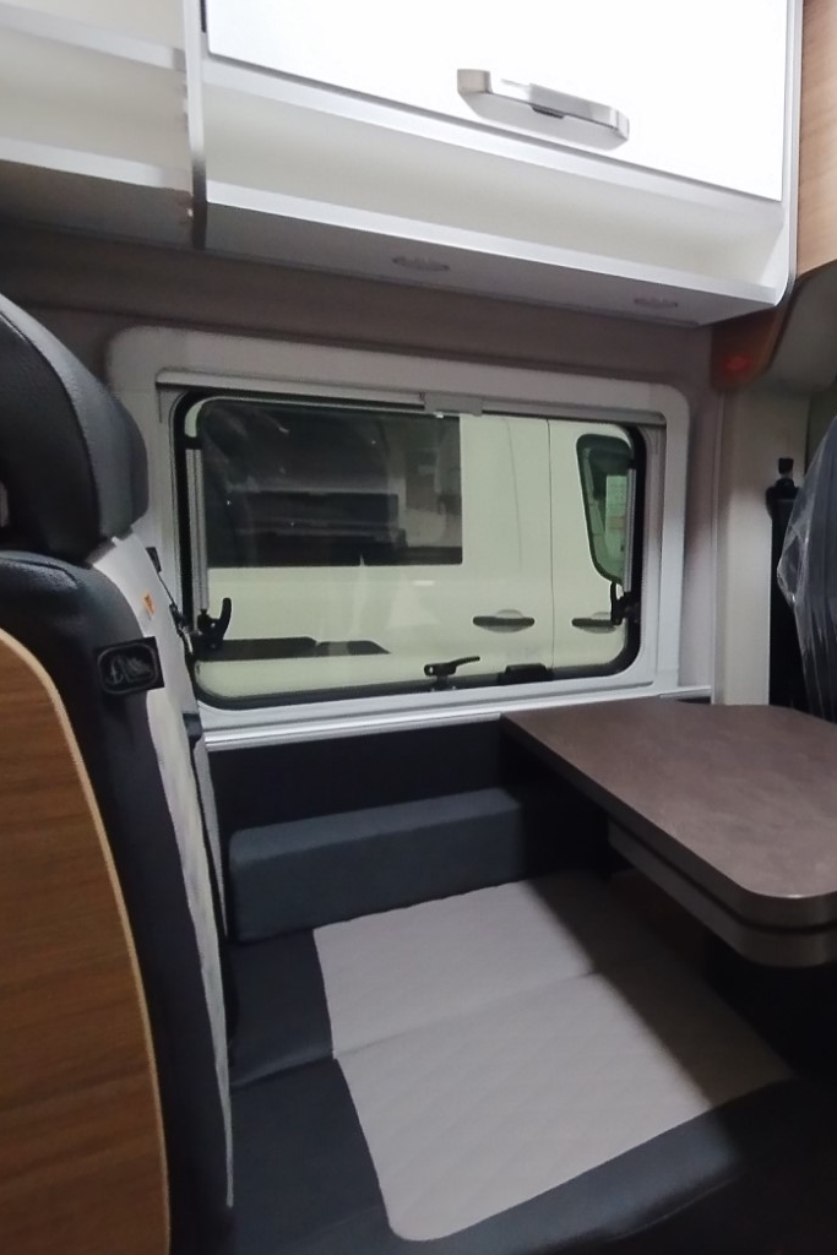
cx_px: 911
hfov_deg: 40.5
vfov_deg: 69.3
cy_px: 577
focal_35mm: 26
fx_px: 906
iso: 230
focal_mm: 1.65
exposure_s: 1/25
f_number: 2.2
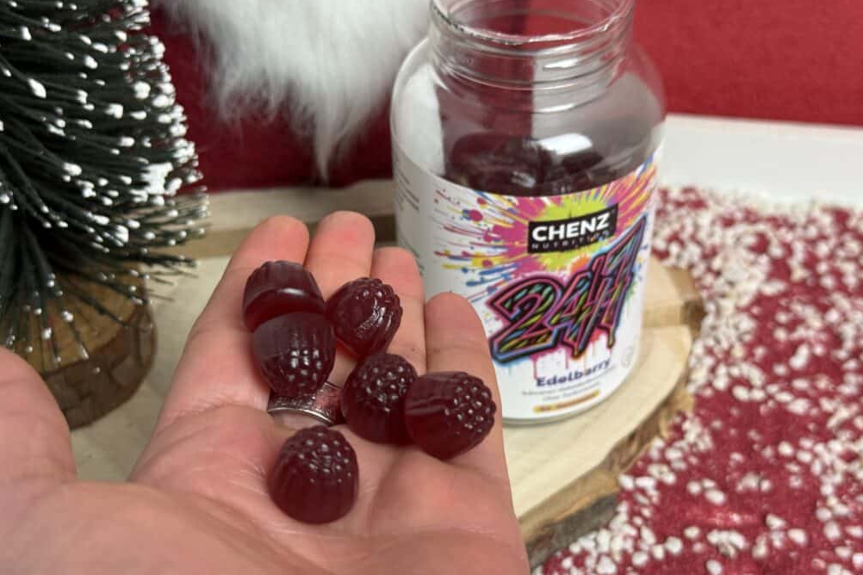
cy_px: 258
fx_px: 1222
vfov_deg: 26.5
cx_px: 426
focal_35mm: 51
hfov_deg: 38.9
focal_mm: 6.76
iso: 80
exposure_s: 1/50
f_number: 1.78
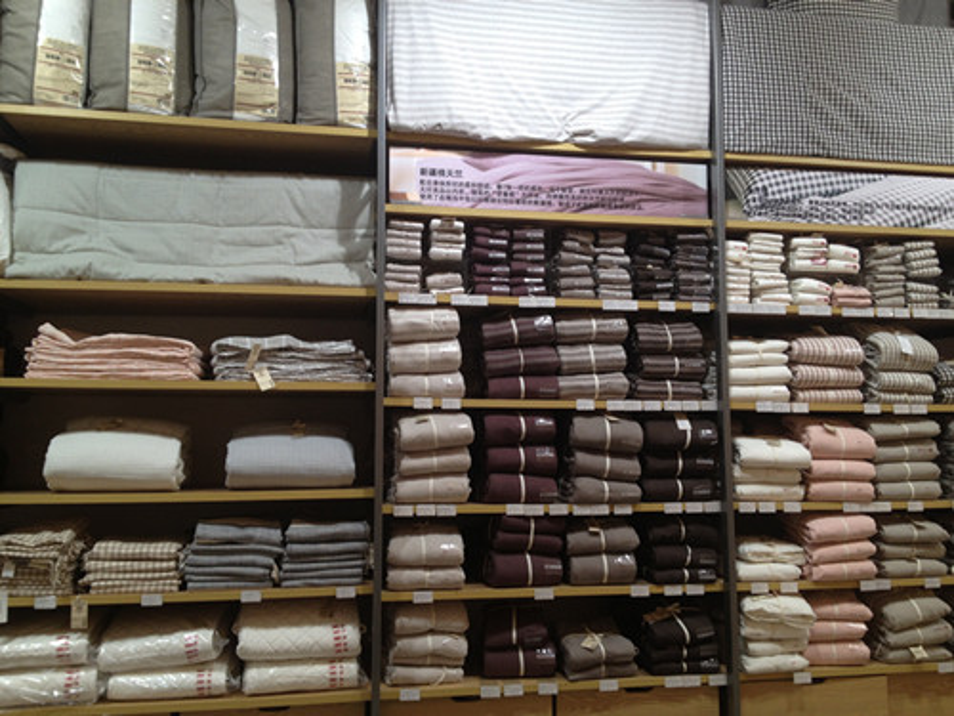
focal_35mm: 35
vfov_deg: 40.7
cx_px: 477
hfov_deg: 52.6
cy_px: 358
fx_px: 965
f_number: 2.4
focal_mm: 4.28
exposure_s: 1/40
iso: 50
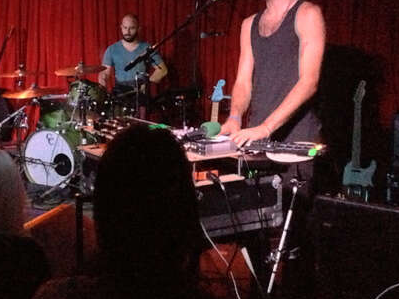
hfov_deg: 28.9
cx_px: 99
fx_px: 761
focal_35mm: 66
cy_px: 50
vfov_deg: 21.9
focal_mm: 4.13
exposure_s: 1/15
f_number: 2.4
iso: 3200
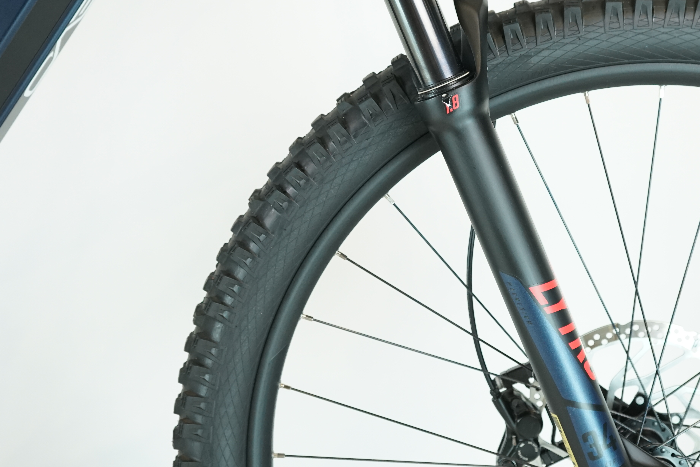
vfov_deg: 21.8
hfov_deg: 32.2
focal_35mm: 62
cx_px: 457
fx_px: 1206
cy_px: 165
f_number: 4.5
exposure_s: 1/200
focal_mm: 38
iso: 1250
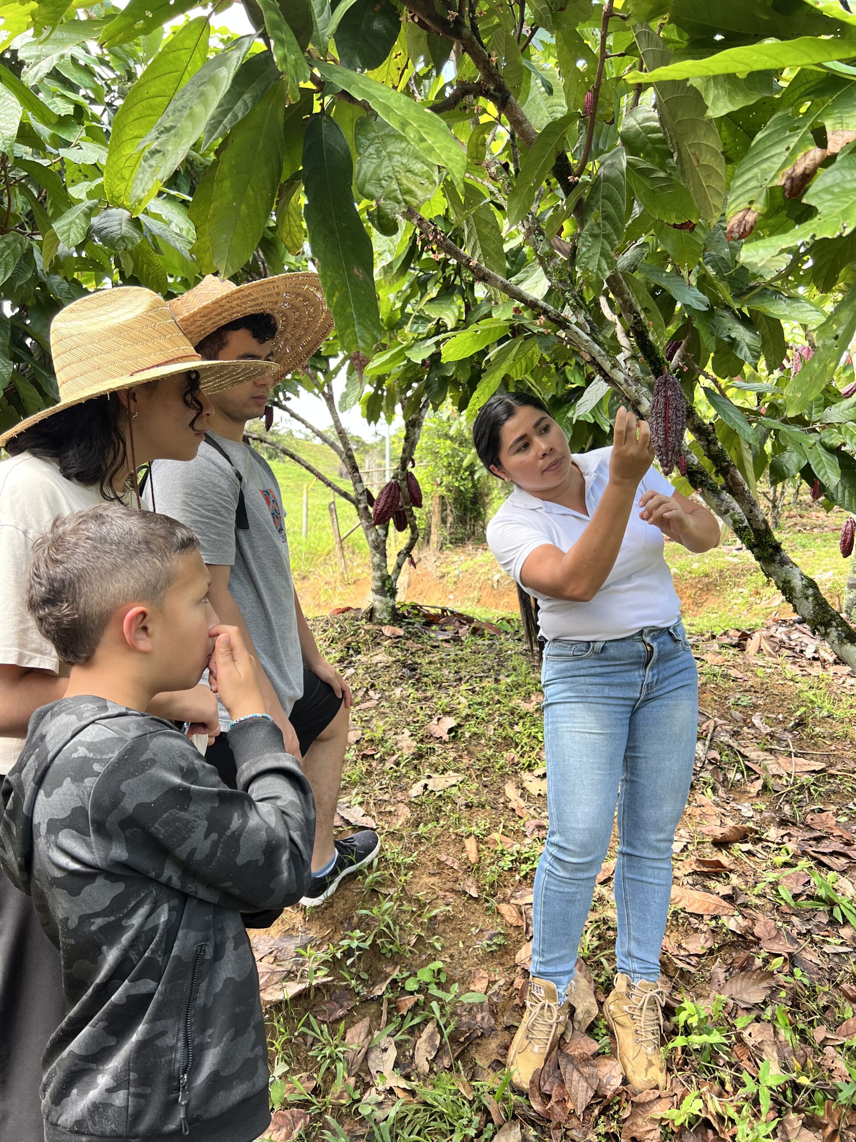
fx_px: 857
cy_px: 571
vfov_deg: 67.3
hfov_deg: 53.1
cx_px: 428
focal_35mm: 26
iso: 40
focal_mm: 5.7
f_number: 1.5
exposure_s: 1/196
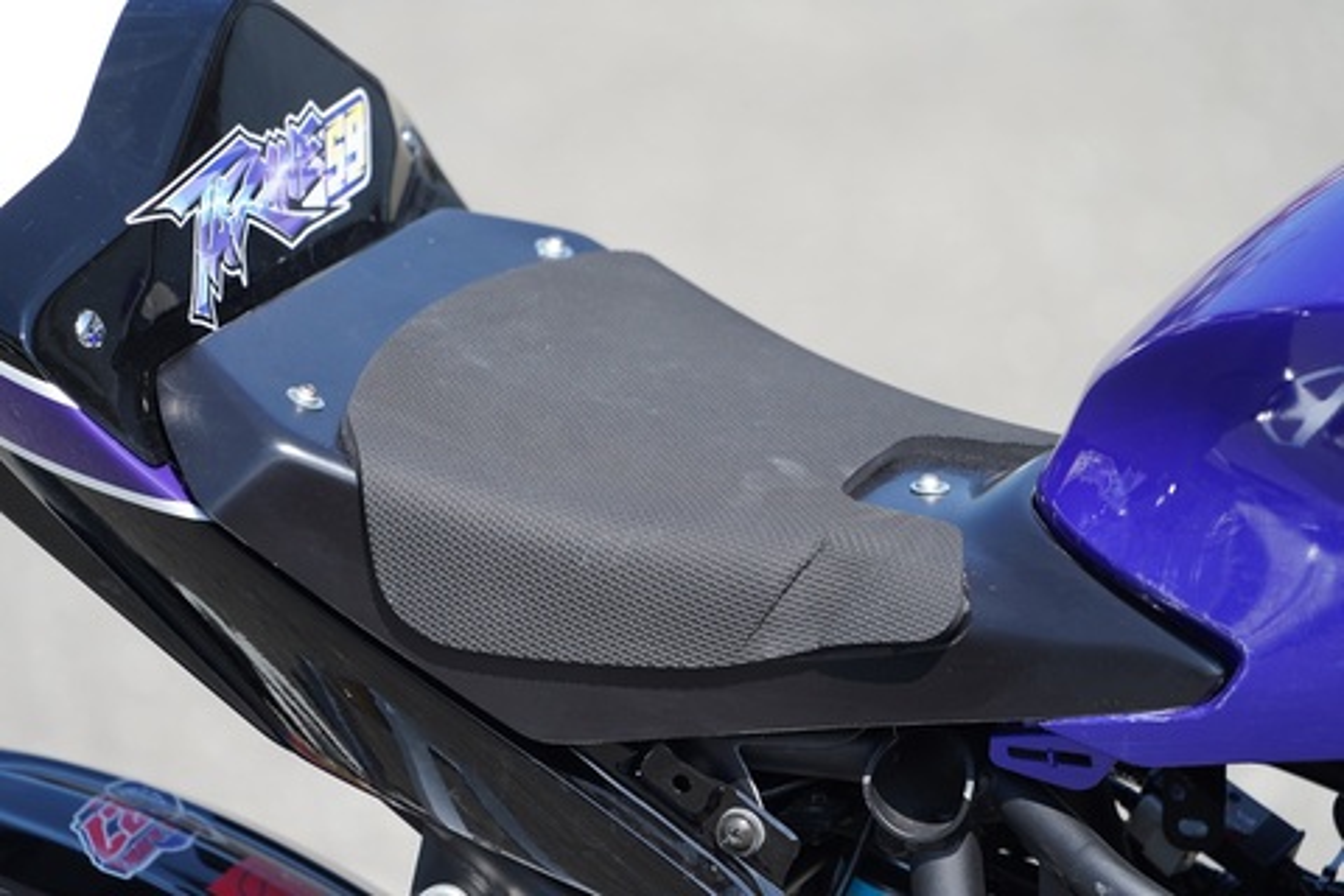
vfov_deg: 3.9
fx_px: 13252
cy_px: 448
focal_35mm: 355
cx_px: 672
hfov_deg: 5.8
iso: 200
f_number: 5.6
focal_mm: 355
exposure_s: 1/400
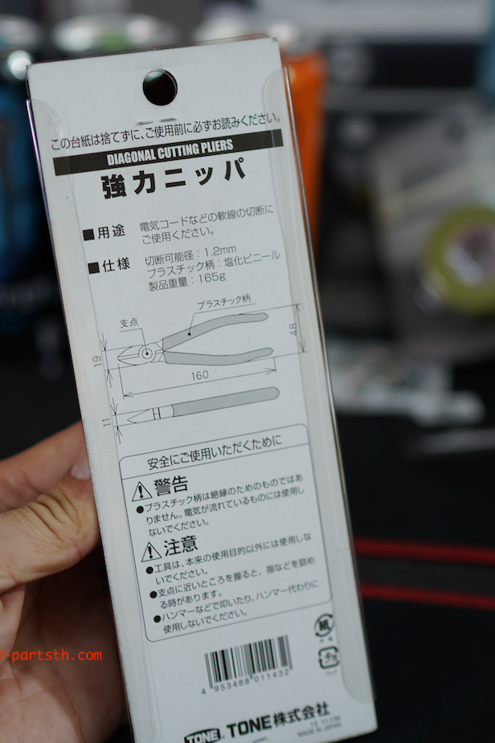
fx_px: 1094
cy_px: 373
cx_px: 151
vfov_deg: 37.5
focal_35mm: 53
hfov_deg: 25.3
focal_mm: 35
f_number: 2
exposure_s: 1/50
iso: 100
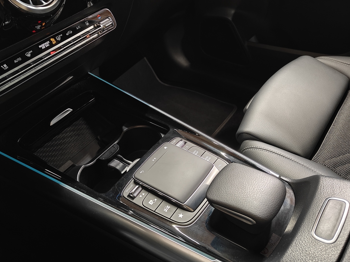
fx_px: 303
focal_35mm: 30
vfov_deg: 46.7
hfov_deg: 59.9
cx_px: 164
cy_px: 147
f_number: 1.8
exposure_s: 1/33
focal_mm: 5.59
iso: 1600
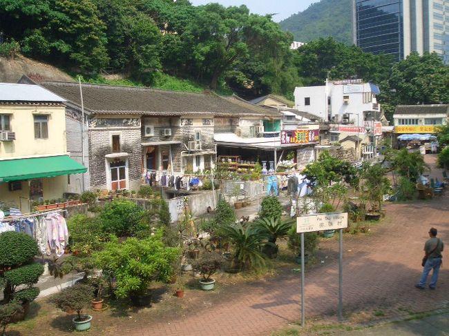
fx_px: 467
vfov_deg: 39.6
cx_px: 224
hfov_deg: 51.4
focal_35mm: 36
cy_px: 168
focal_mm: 4.8
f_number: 4
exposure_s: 1/400
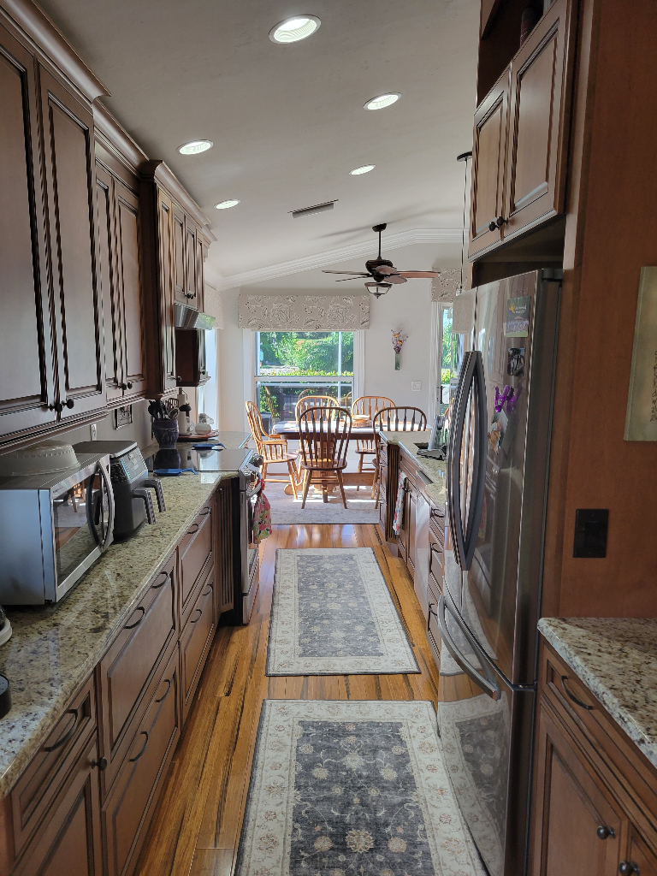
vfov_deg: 67.3
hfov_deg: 53.1
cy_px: 438
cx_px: 328
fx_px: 658
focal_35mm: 26
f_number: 1.8
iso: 100
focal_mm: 5.4
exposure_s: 1/120
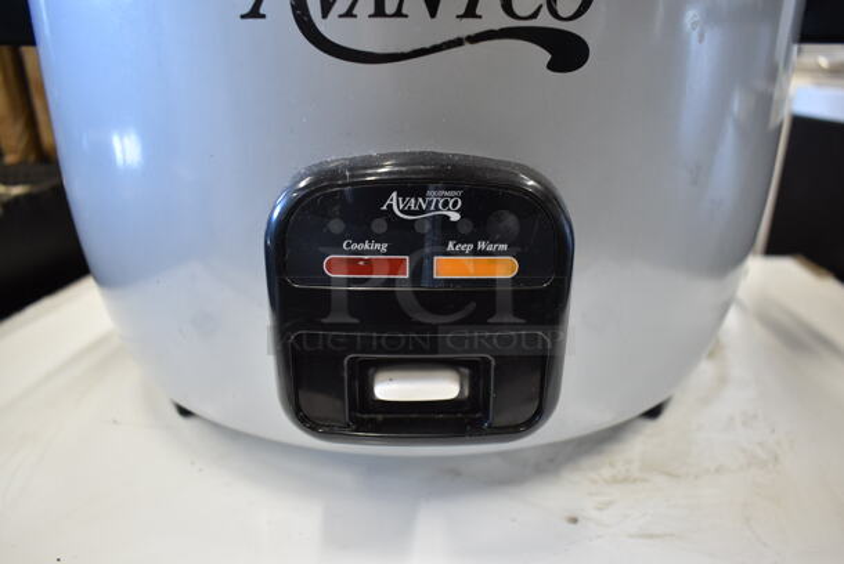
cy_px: 282
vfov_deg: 48.0
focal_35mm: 27
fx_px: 634
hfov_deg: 67.3
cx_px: 422
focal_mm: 18
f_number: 3.5
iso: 640
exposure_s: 1/30
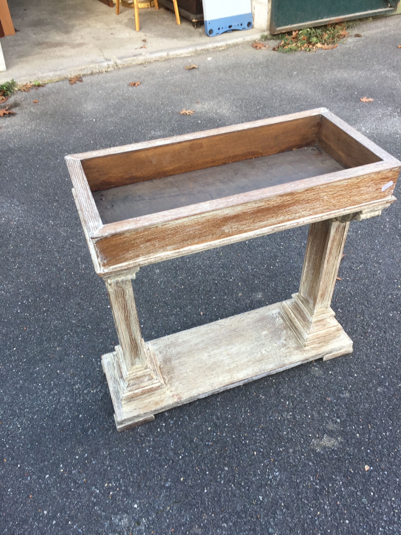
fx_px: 448
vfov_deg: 61.7
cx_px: 200
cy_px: 268
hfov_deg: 48.2
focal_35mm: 29
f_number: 2.2
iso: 32
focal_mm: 4.15
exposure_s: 1/100
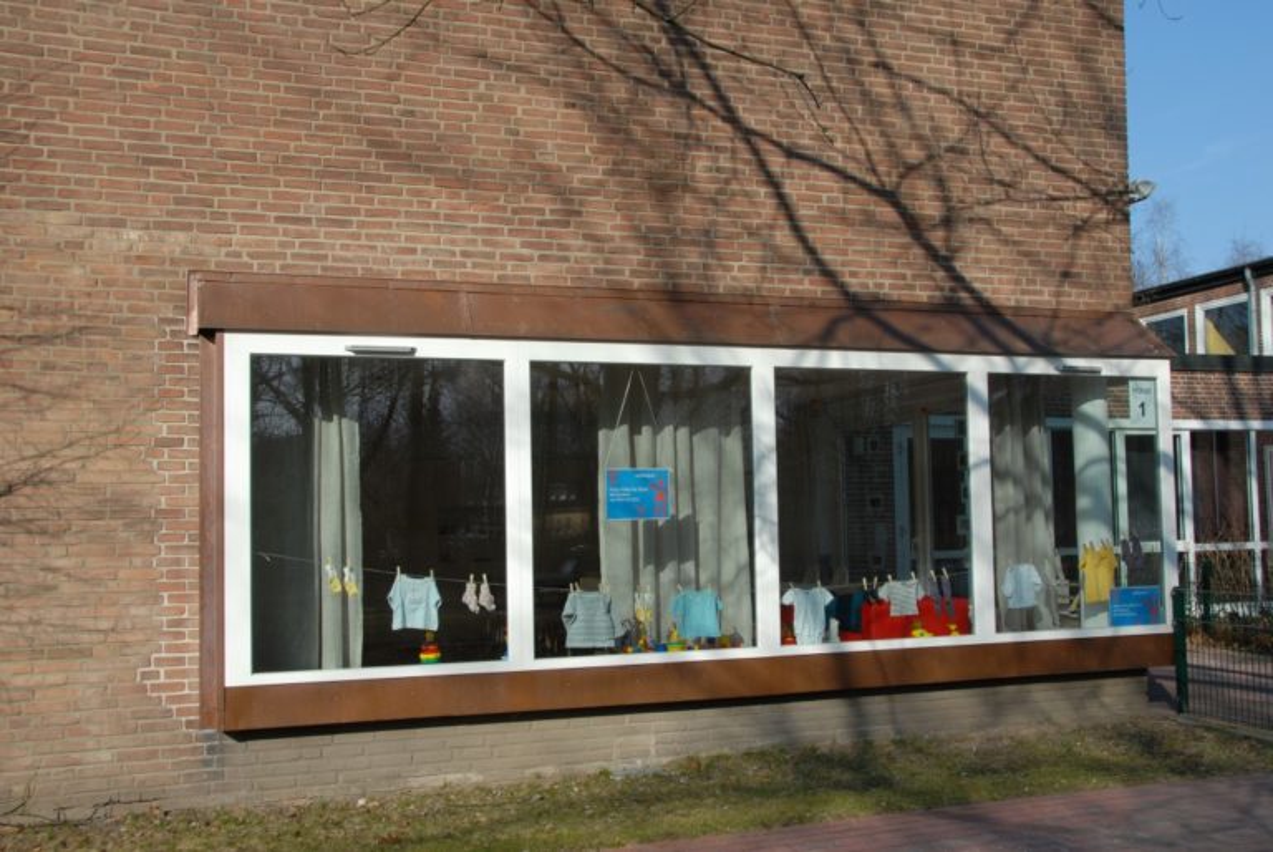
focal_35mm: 36
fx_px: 1274
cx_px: 636
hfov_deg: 53.1
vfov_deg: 37.0
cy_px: 426
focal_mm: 24
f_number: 8
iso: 100
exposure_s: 1/250
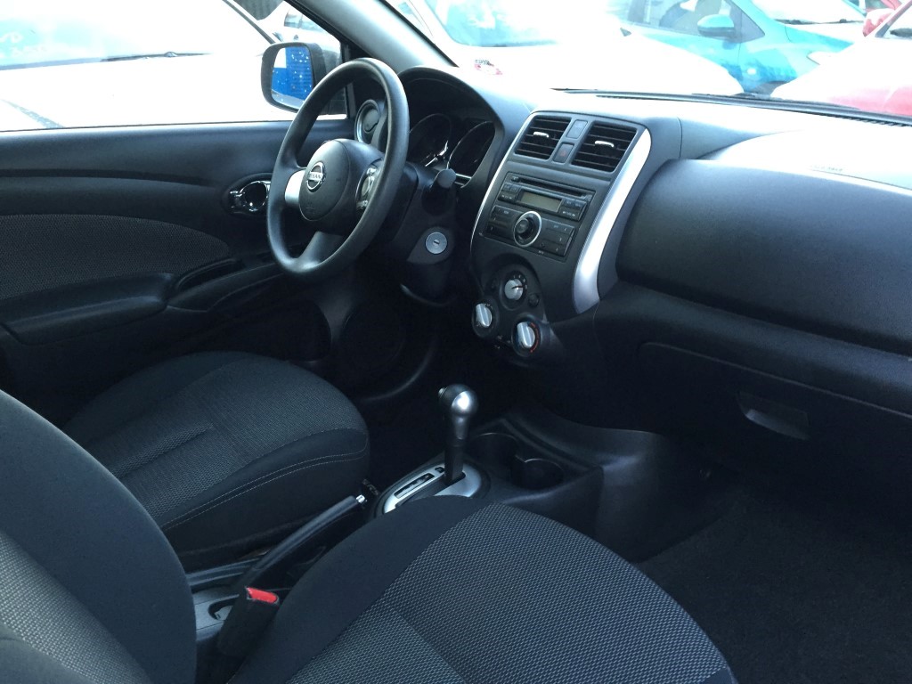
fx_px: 764
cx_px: 456
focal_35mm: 29
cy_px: 342
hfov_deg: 61.7
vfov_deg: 48.2
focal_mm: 4.15
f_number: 2.2
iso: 125
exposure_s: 1/30
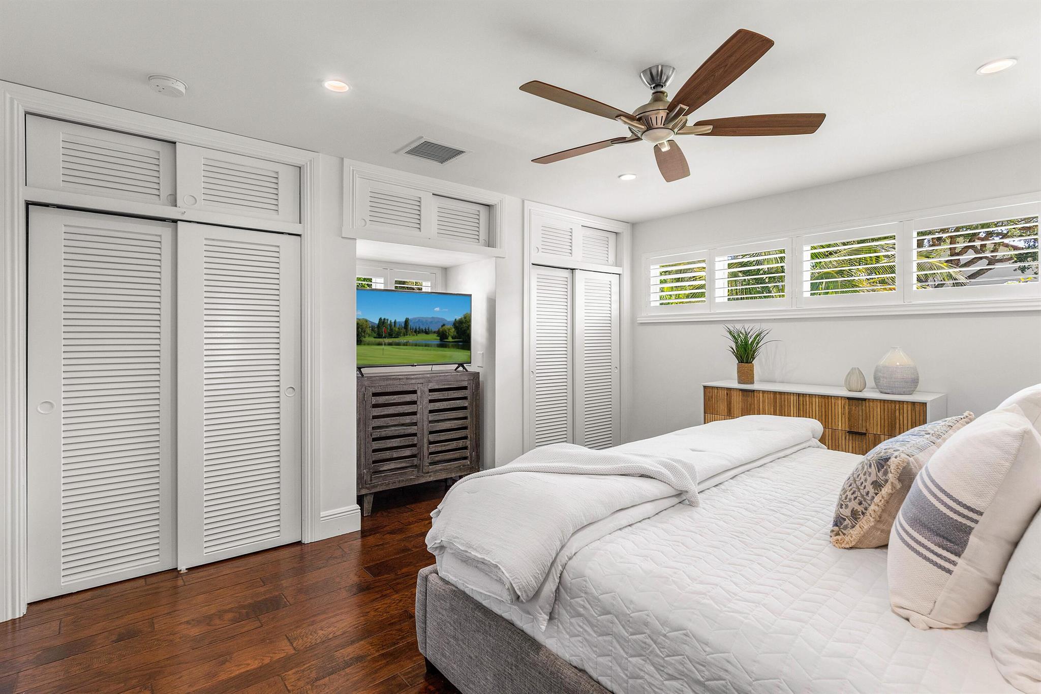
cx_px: 520
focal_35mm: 16
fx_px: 477
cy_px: 347
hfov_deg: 95.0
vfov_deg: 72.0
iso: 160
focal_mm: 11
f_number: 8
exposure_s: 1/8
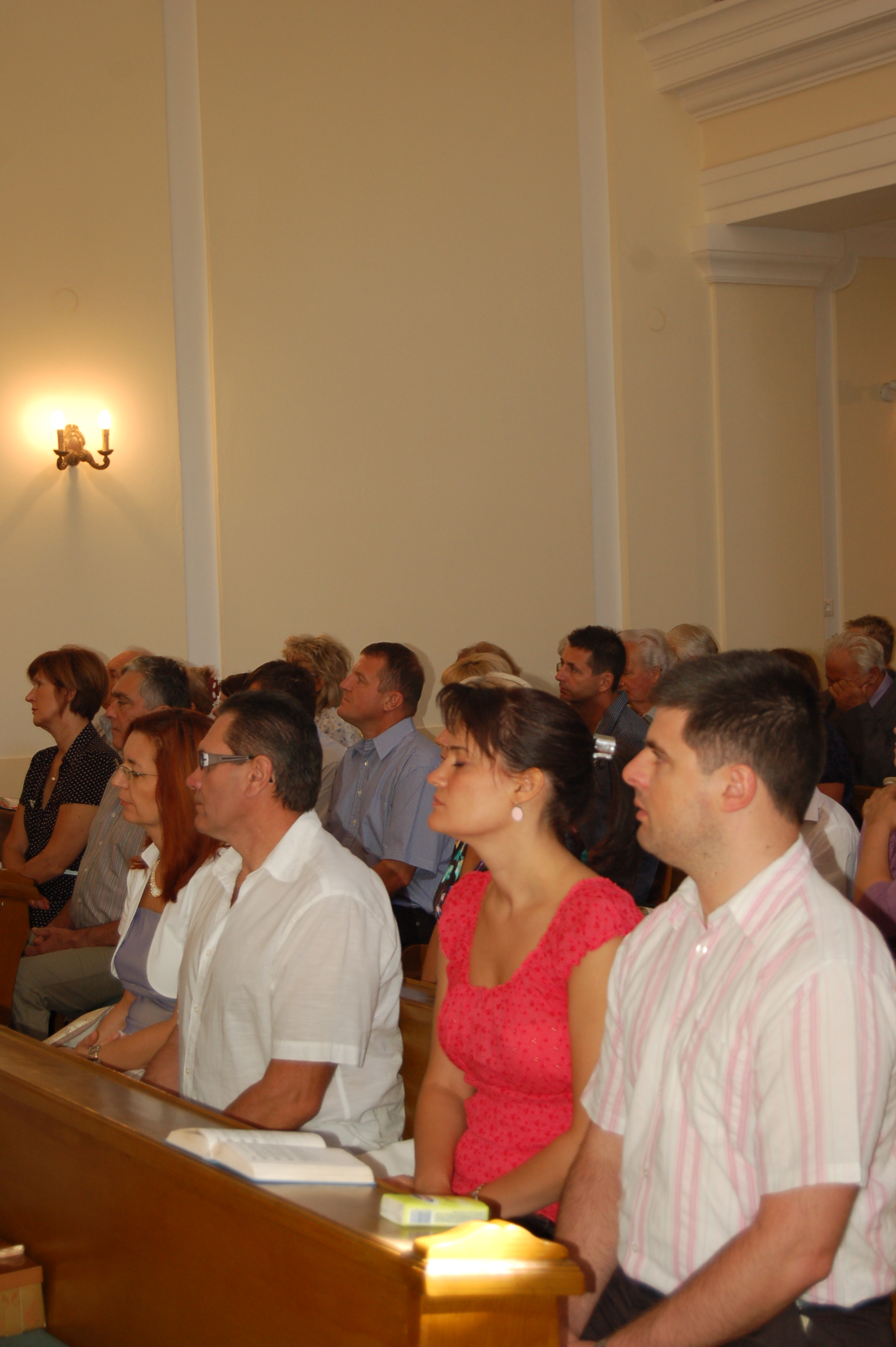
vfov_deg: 33.4
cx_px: 448
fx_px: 2244
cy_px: 674
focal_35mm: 60
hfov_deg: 22.6
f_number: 5
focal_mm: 40
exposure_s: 1/60
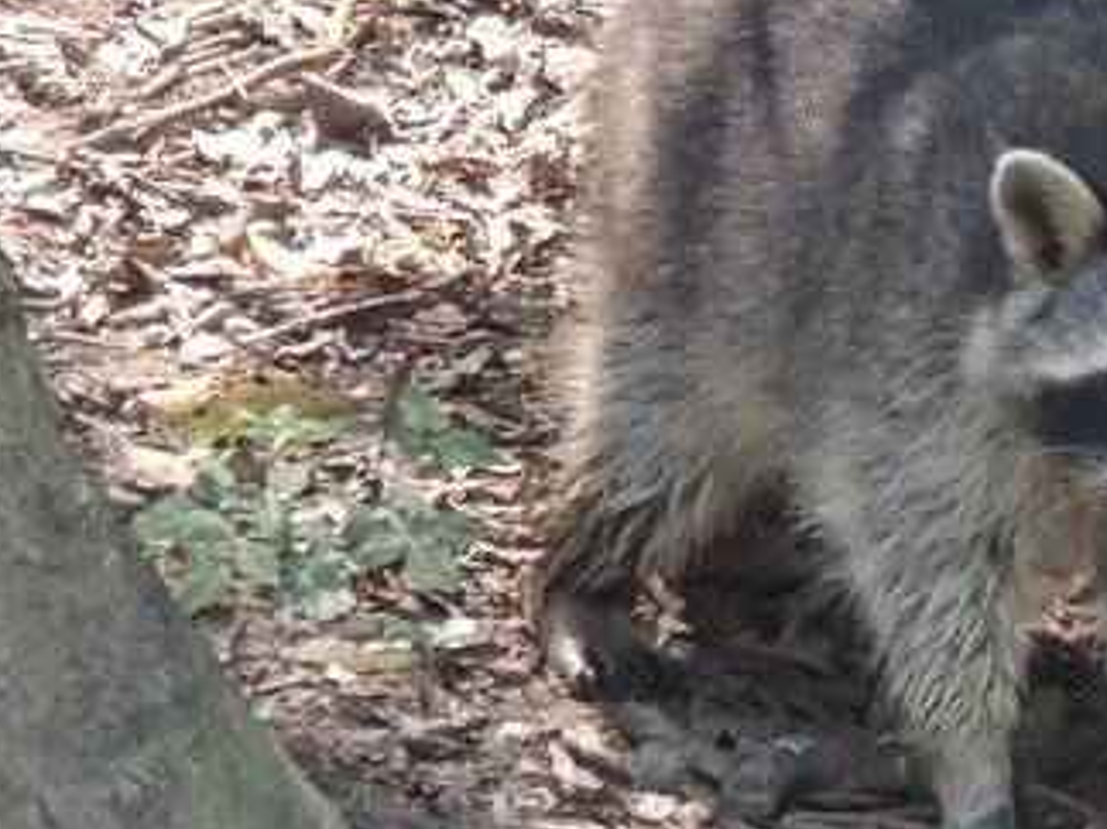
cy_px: 72
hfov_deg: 1.4
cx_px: 740
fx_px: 44339
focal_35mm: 1387
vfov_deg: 1.1
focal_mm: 62.4
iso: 800
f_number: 4.8
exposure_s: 1/200
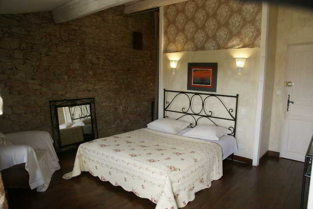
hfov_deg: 73.8
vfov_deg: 53.1
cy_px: 104
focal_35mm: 24
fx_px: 209
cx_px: 156
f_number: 9
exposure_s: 1/5
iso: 200
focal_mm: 16
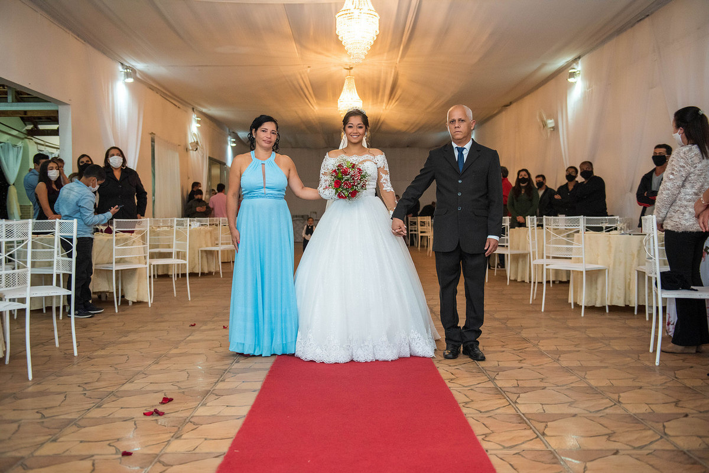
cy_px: 236
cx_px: 354
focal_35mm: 36
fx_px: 709
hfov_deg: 53.1
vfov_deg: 36.9
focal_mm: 36
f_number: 3.2
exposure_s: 1/100
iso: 2500
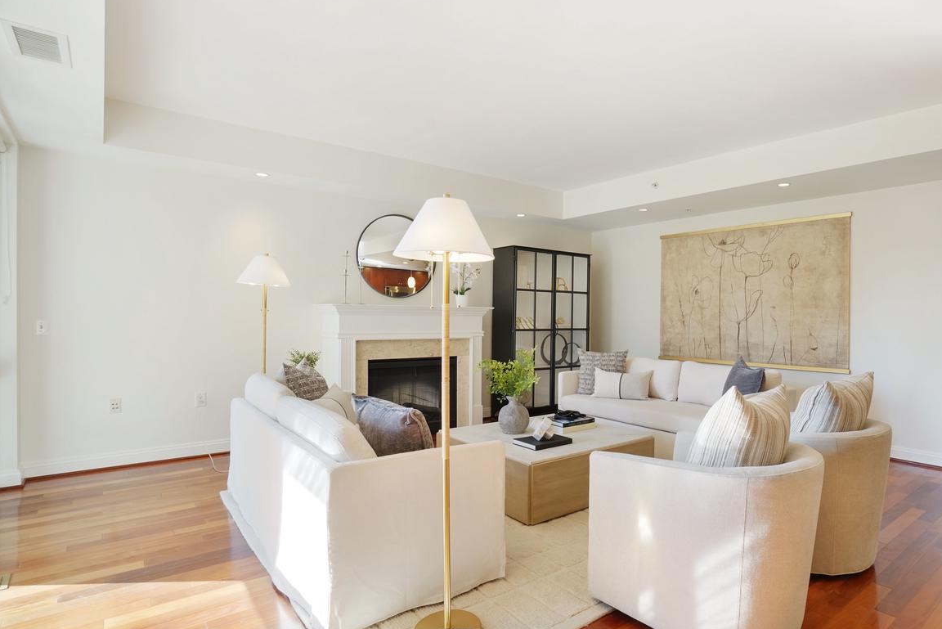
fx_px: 524
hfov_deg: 82.4
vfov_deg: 62.0
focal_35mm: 20
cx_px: 587
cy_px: 317
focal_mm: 16
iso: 1250
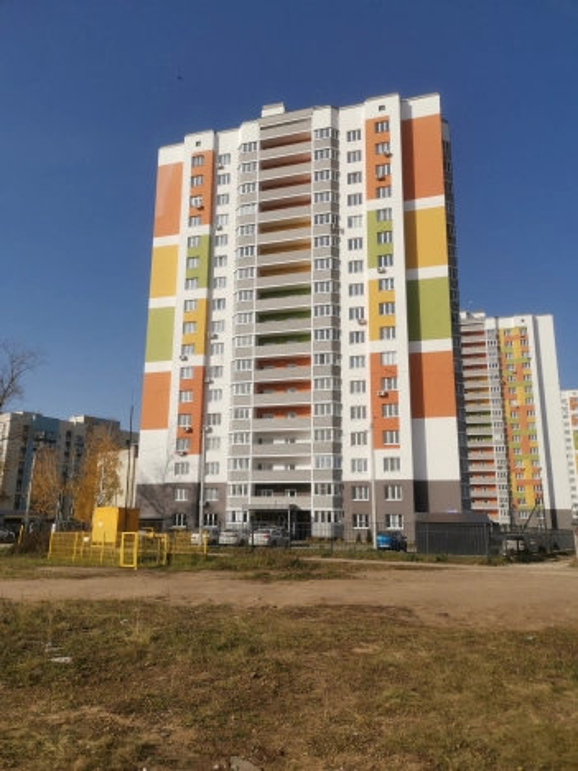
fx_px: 579
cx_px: 289
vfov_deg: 67.3
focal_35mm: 26
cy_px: 386
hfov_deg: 53.1
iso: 50
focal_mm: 4.75
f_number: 1.8
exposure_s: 1/3226
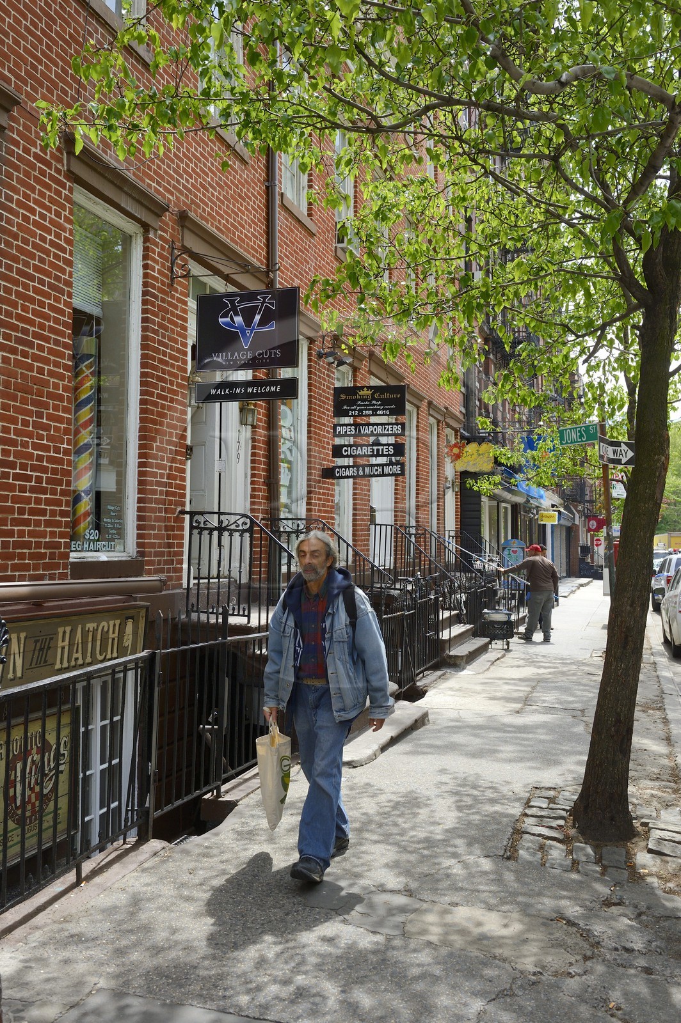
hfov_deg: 41.0
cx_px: 340
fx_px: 910
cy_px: 512
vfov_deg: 58.8
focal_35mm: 32
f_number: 7.1
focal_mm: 32
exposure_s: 1/400
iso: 400
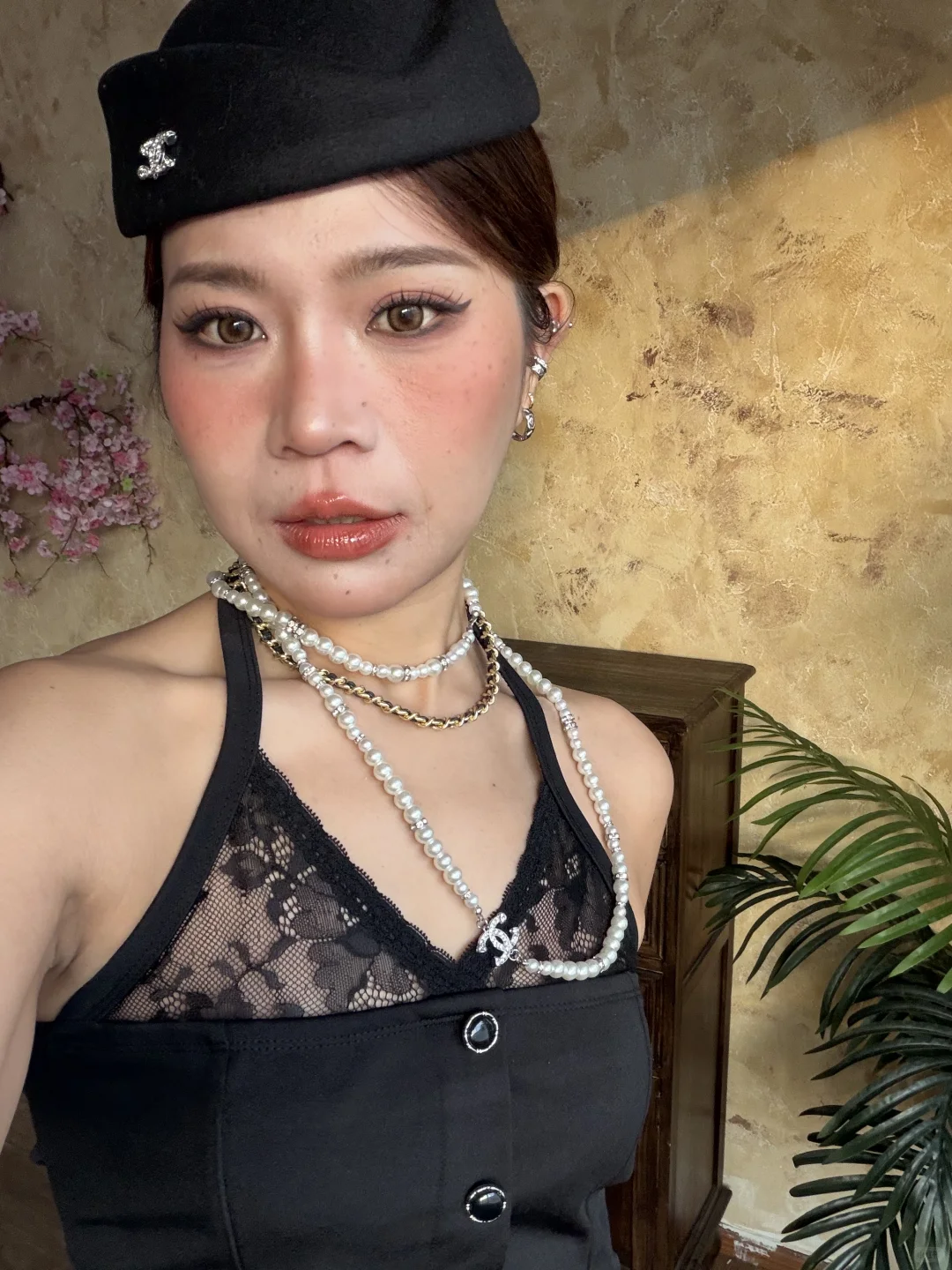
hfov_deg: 46.8
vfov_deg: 60.0
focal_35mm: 30
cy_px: 635
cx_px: 476
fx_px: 1100
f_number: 1.9
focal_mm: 2.71
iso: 125
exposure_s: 1/60
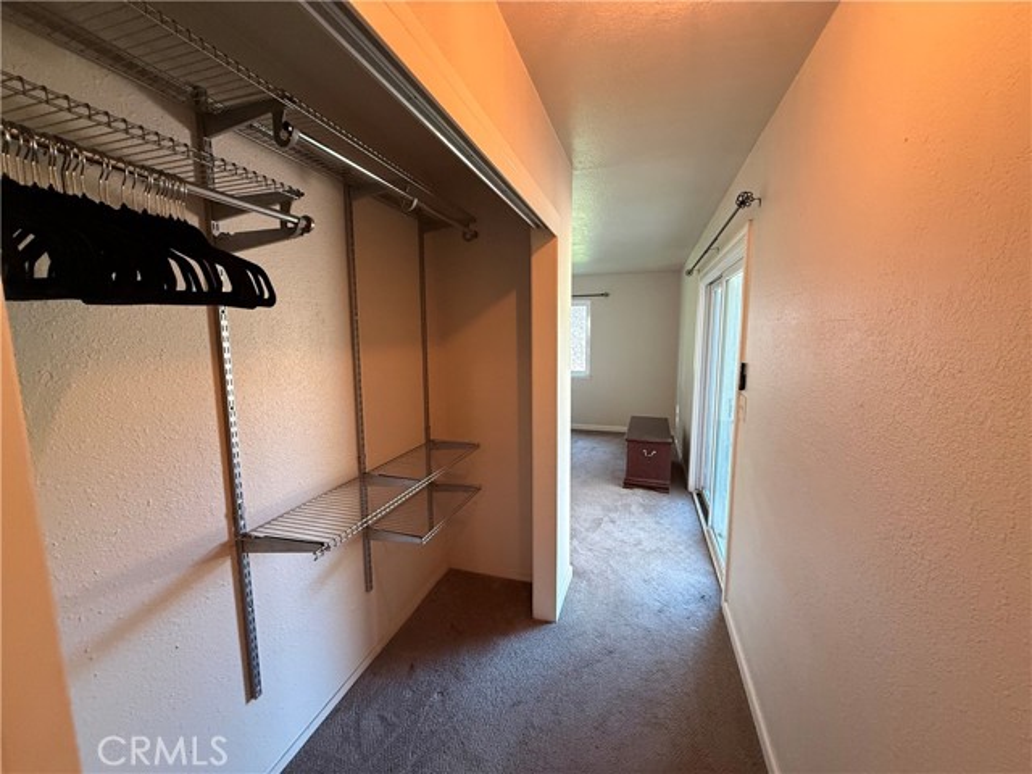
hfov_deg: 102.1
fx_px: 417
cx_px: 516
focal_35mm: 14
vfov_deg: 85.7
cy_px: 387
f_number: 2.2
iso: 500
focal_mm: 2.22
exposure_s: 1/60
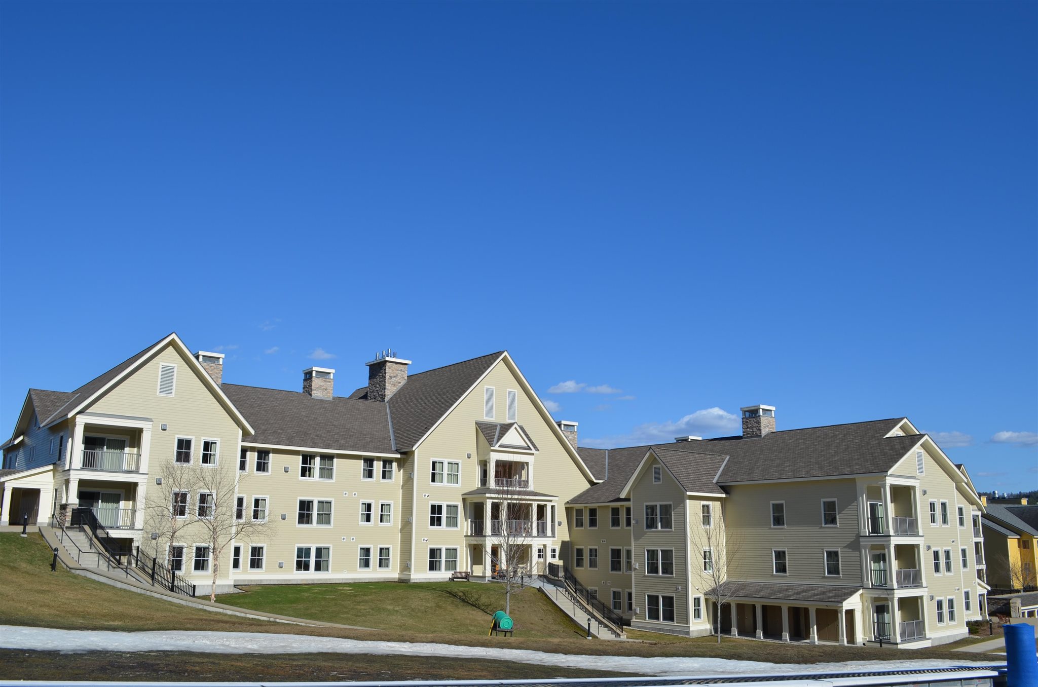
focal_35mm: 30
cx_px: 519
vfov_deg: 43.4
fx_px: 863
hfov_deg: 62.0
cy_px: 344
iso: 100
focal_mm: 20
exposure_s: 1/320
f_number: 9
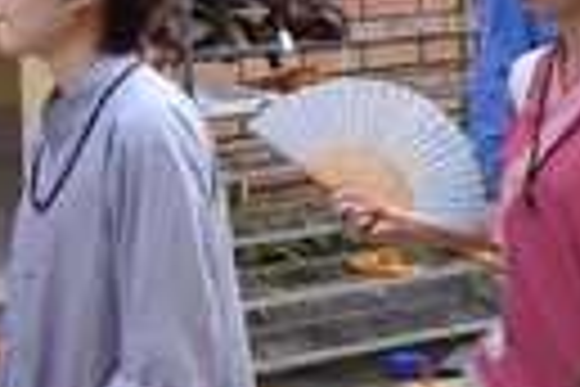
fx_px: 2755
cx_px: 1443
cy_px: -76
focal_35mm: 171
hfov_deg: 10.3
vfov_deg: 8.0
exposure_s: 1/160
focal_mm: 34
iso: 160
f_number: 5.6
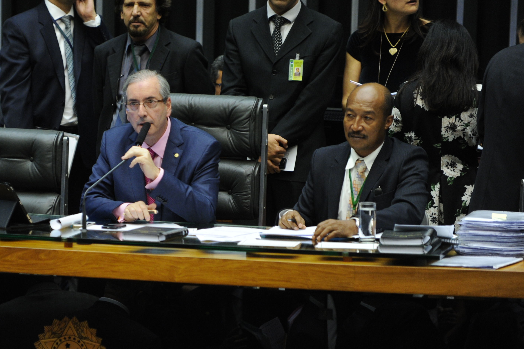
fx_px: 4335
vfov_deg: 4.6
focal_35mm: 298
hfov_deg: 6.9
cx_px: 150
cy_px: 213
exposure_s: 1/60
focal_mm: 200
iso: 1250
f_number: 2.8
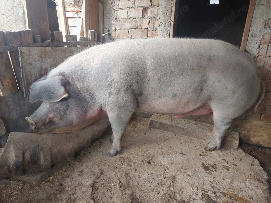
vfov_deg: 56.8
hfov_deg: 71.6
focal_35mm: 24
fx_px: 188
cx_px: 136
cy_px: 102
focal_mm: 5.23
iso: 50
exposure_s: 1/100
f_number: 1.8
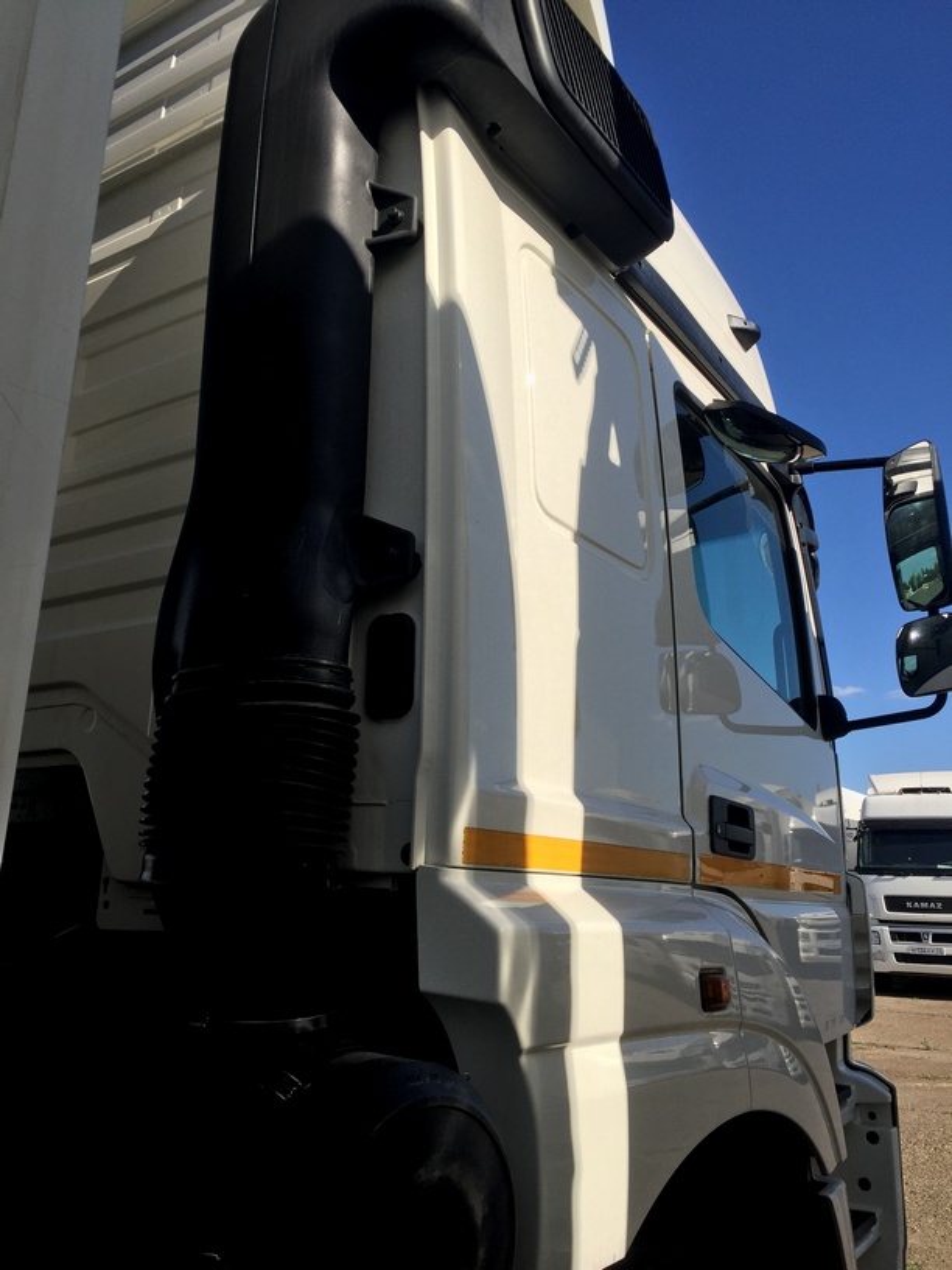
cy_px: 635
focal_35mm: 29
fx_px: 1063
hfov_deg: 48.2
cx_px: 476
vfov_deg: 61.7
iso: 32
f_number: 2.2
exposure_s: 1/2198
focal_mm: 4.15
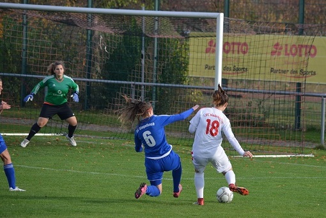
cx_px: 163
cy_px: 109
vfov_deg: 5.9
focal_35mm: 232
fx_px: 2105
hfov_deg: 8.9
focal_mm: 155
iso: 560
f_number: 5
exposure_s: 1/1000
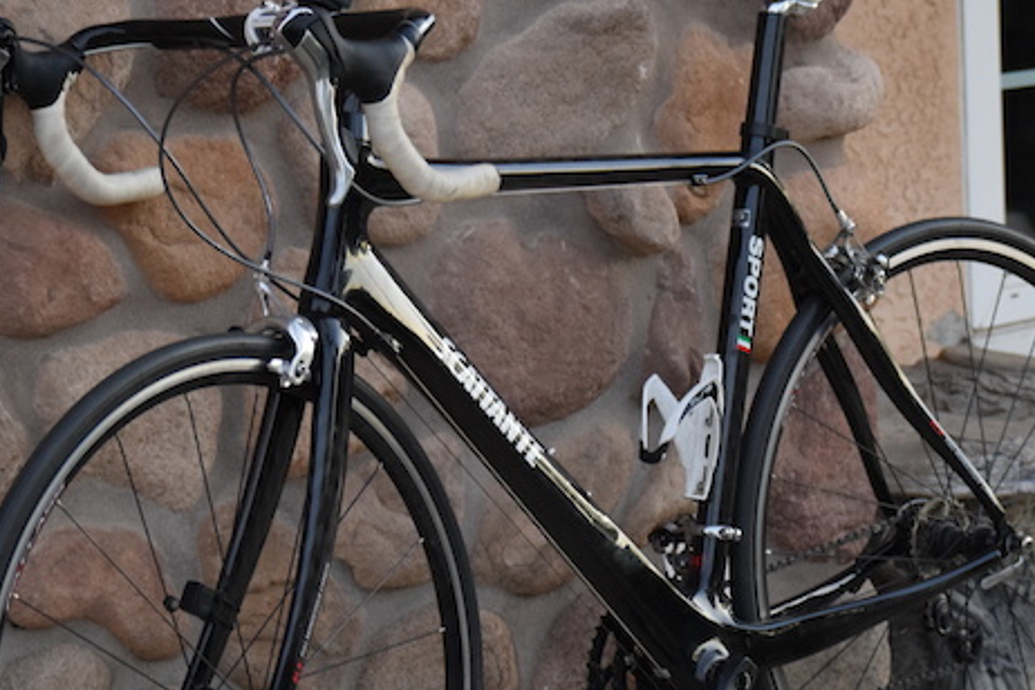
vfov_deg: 9.6
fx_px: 4107
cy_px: 483
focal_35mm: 143
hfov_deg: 14.4
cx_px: 621
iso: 2200
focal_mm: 55
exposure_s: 1/60
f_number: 4
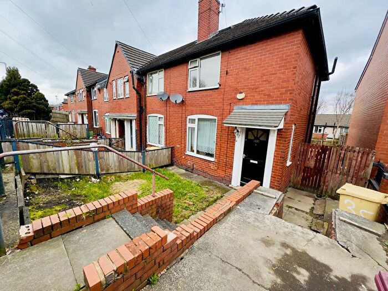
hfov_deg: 102.1
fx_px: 157
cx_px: 194
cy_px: 146
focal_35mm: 14
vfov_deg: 85.7
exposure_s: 1/110
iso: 40
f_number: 2.2
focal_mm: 2.22
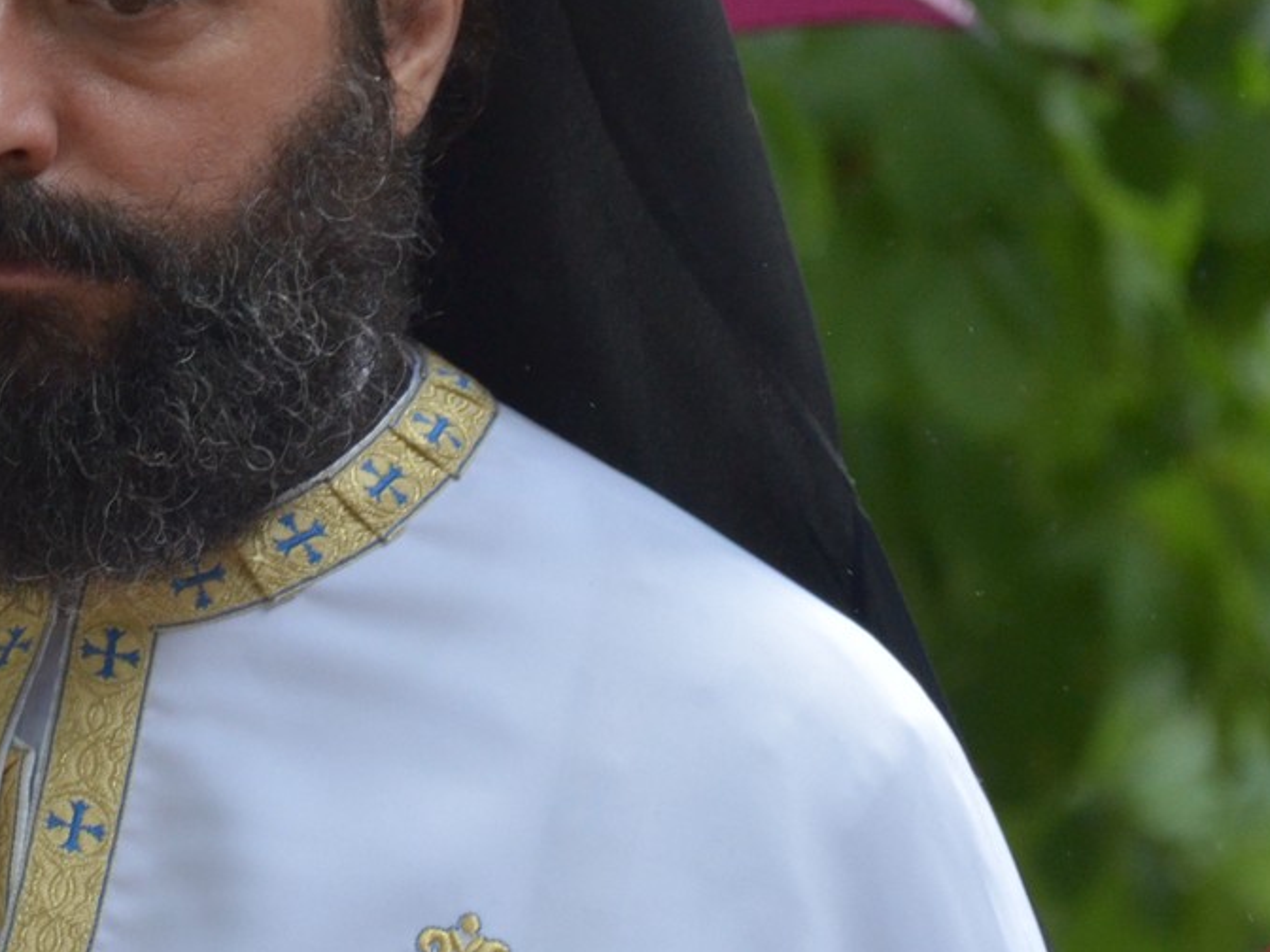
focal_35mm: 574
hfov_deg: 3.5
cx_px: 263
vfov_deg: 2.6
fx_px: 21059
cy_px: 310
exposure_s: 1/400
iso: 800
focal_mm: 140
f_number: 5.6
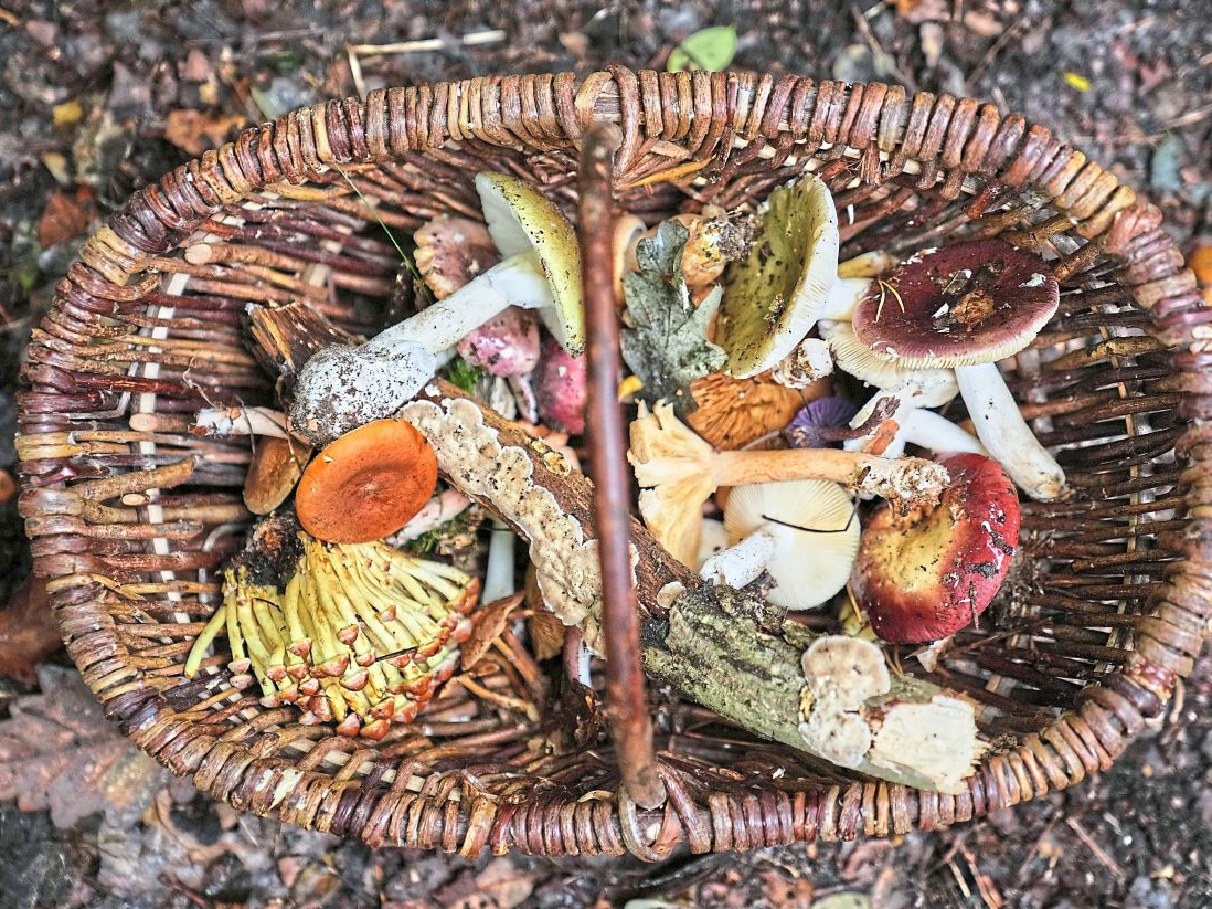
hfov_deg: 25.7
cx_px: 617
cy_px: 455
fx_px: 2660
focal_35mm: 76
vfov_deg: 19.4
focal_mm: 70
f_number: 2.8
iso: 800
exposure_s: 1/320
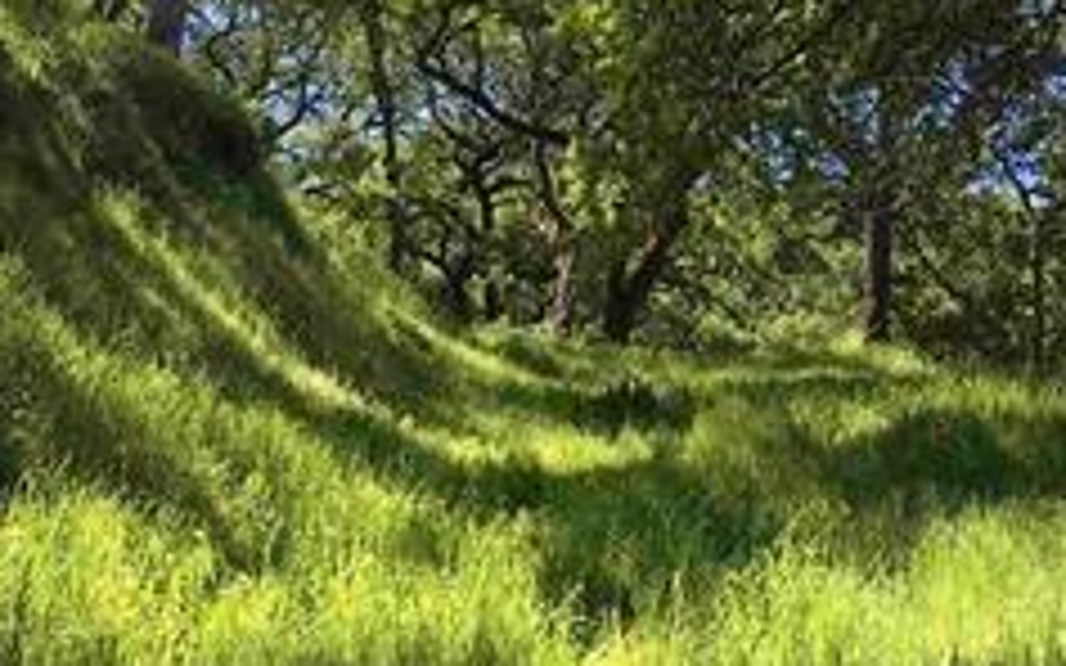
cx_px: 571
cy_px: 135
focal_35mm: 83
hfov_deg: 24.9
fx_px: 2411
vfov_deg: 15.6
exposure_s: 1/458
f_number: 2.2
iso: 25
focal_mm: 4.15
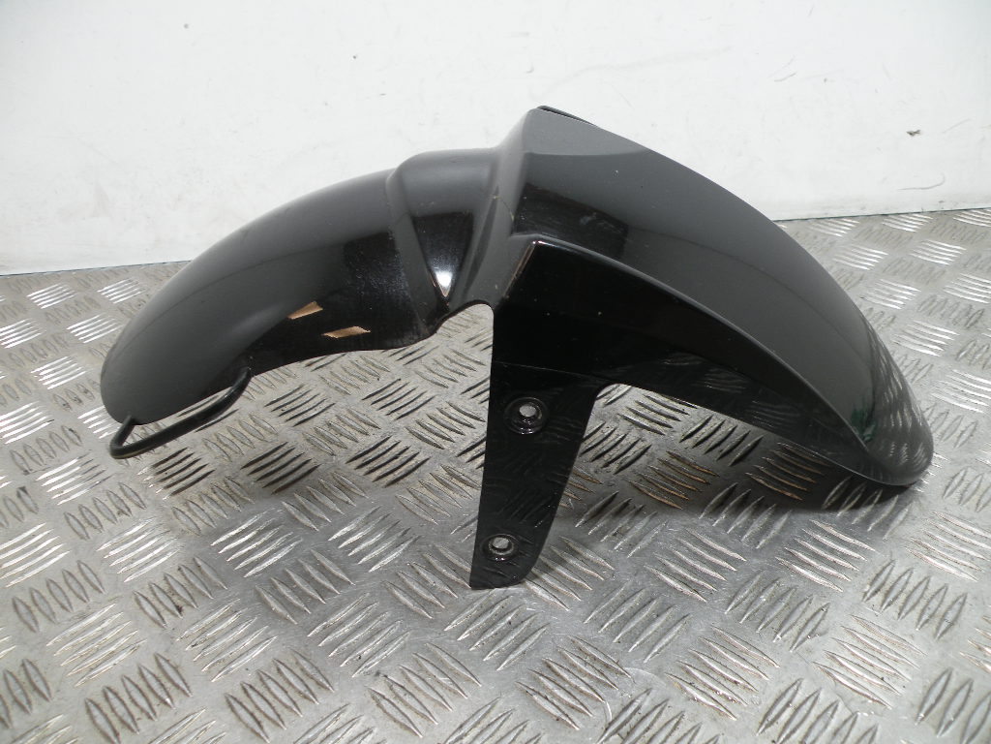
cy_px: 372
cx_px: 496
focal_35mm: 27
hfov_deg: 65.3
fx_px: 773
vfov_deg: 51.4
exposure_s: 1/59.6
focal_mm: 4.7
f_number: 2.8
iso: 69
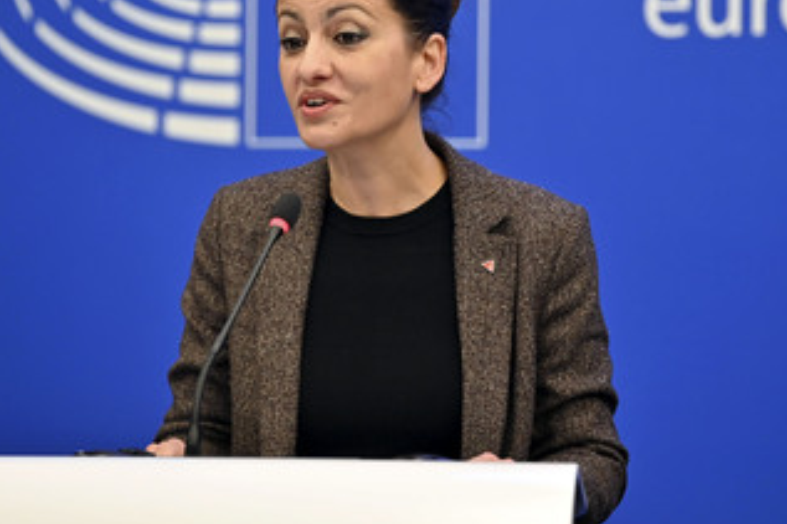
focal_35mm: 206
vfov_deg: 6.7
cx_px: 376
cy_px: 191
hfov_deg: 10.0
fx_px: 4501
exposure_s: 1/160
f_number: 2.8
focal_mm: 145
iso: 640
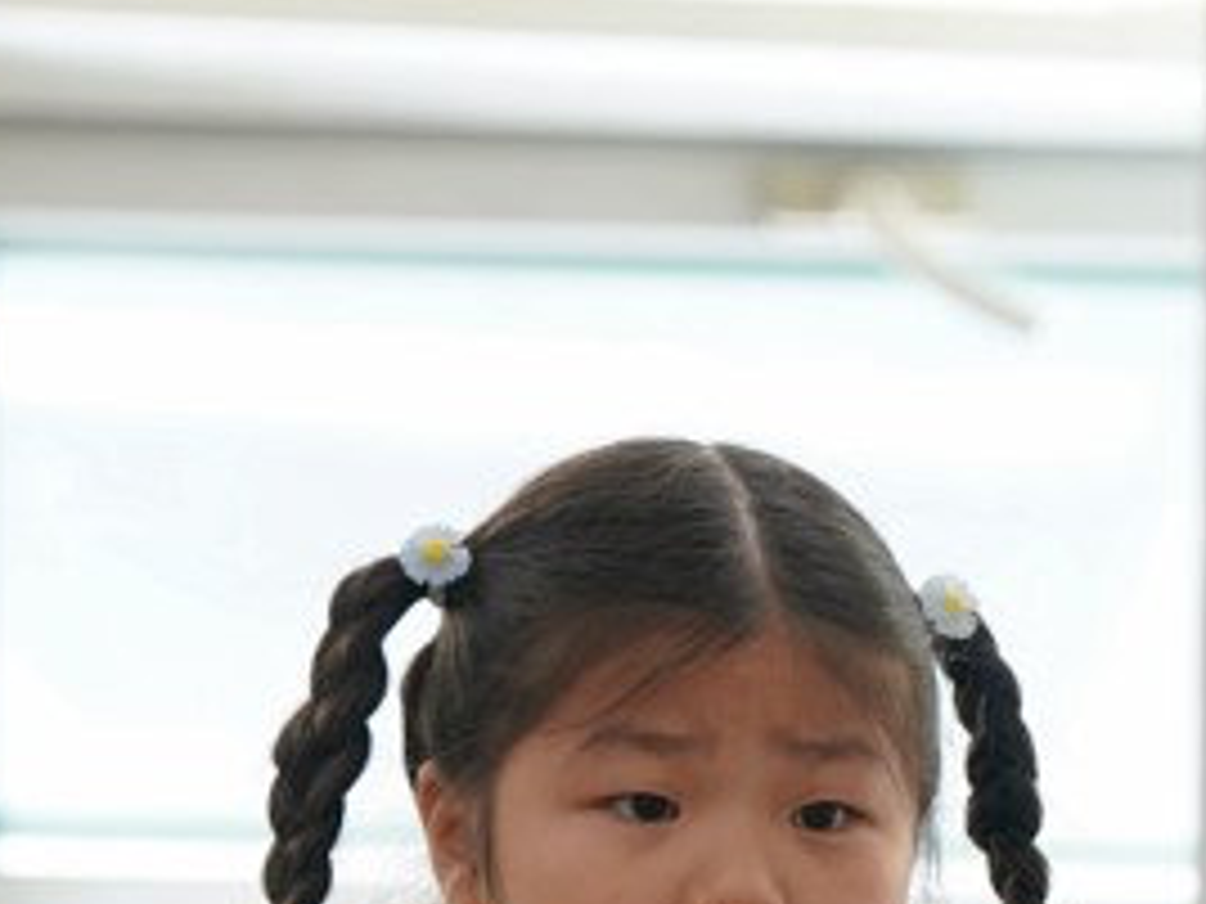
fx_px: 12507
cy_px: 1169
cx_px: 1458
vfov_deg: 4.1
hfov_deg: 5.5
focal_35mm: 359
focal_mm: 111
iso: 640
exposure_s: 1/160
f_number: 4
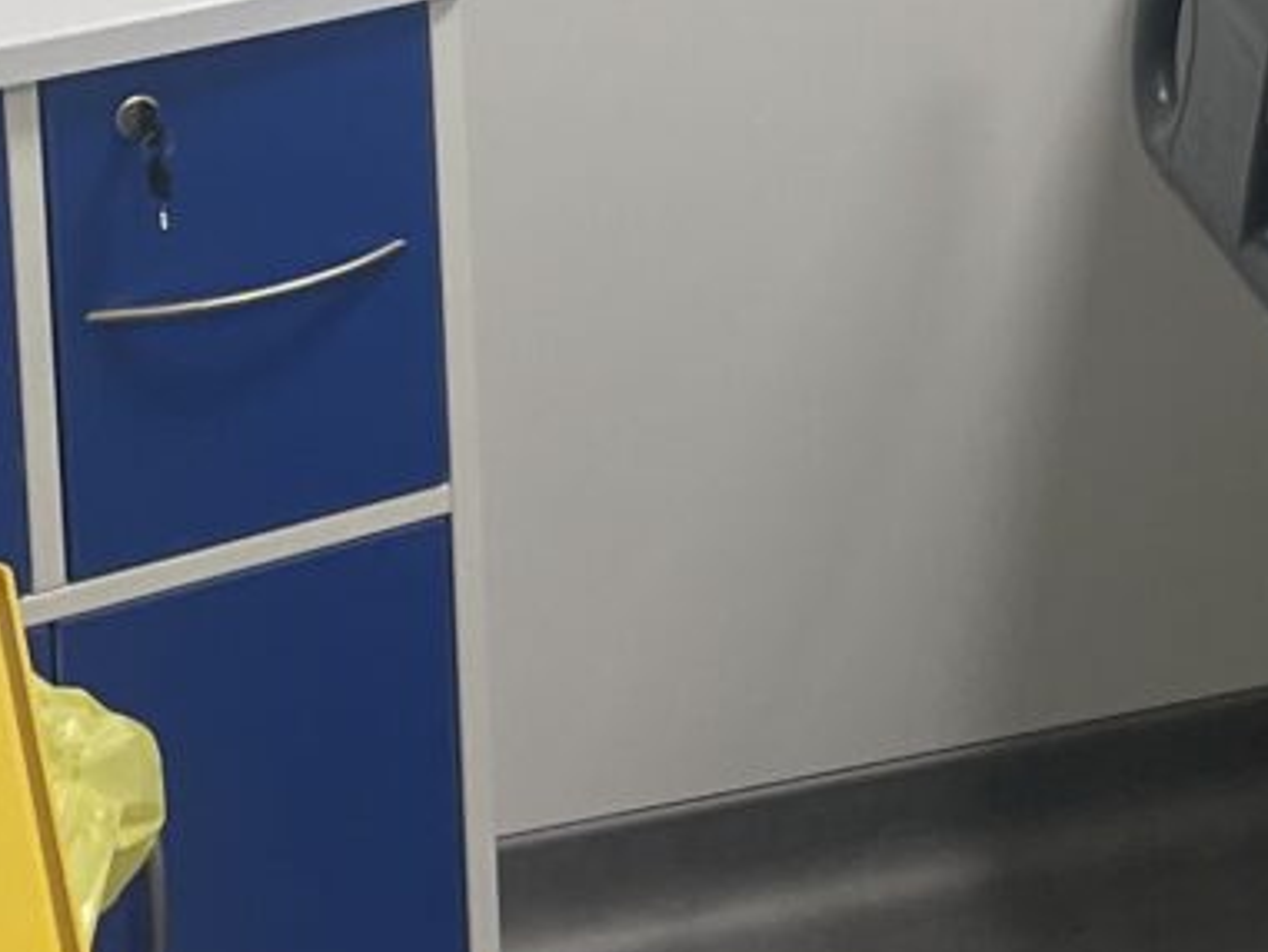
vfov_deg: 10.7
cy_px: -649
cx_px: 2103
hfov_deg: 13.8
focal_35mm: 131
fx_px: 4800
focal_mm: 4.2
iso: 50
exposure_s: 1/100
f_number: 1.6
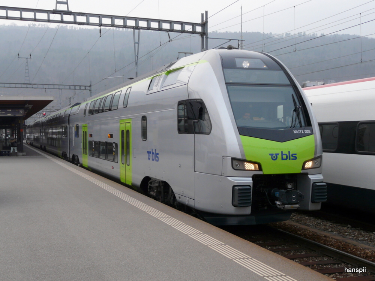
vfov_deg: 31.5
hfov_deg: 41.2
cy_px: 140
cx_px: 188
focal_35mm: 46
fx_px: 498
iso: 100
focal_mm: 7.5
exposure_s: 1/50
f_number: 3.2
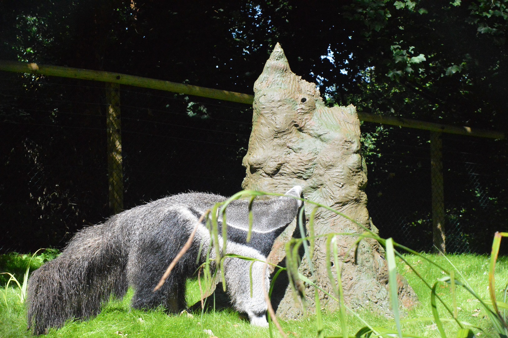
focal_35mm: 82
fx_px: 1163
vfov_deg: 16.5
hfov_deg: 24.6
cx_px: 254
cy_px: 169
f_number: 10
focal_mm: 55
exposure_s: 1/4000
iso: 6400
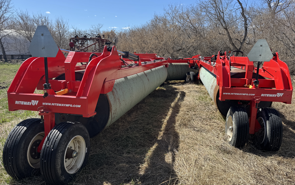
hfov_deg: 70.4
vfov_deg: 47.5
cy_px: 105
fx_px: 209
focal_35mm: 26
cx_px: 147
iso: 80
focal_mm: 6.76
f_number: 1.78
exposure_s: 1/2604
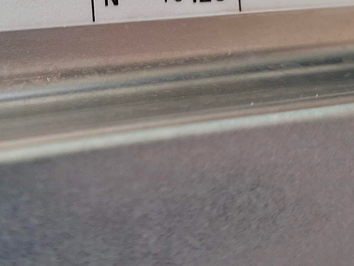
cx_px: 94
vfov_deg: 17.6
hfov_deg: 24.2
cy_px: -44
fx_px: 818
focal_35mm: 80
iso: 320
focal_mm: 5.54
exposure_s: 1/50
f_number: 1.8
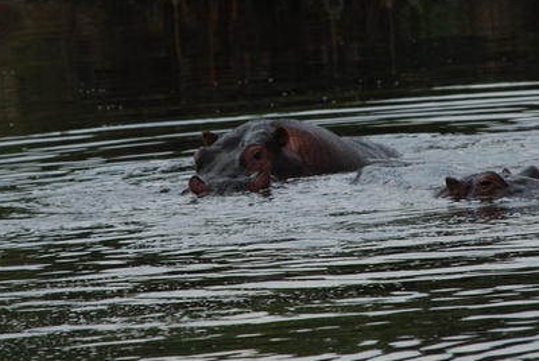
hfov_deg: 2.0
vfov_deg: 1.3
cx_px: 286
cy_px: 133
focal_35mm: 1049
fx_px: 15729
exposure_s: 1/500
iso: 100
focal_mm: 400
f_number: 5.6
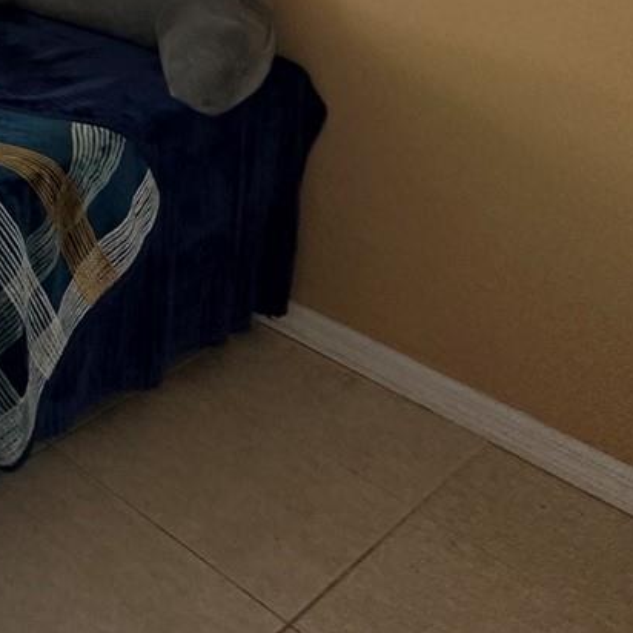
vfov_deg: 29.7
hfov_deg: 25.5
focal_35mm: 48
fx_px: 993
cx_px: -341
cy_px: -151
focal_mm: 2.22
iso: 320
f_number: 2.2
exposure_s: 1/60
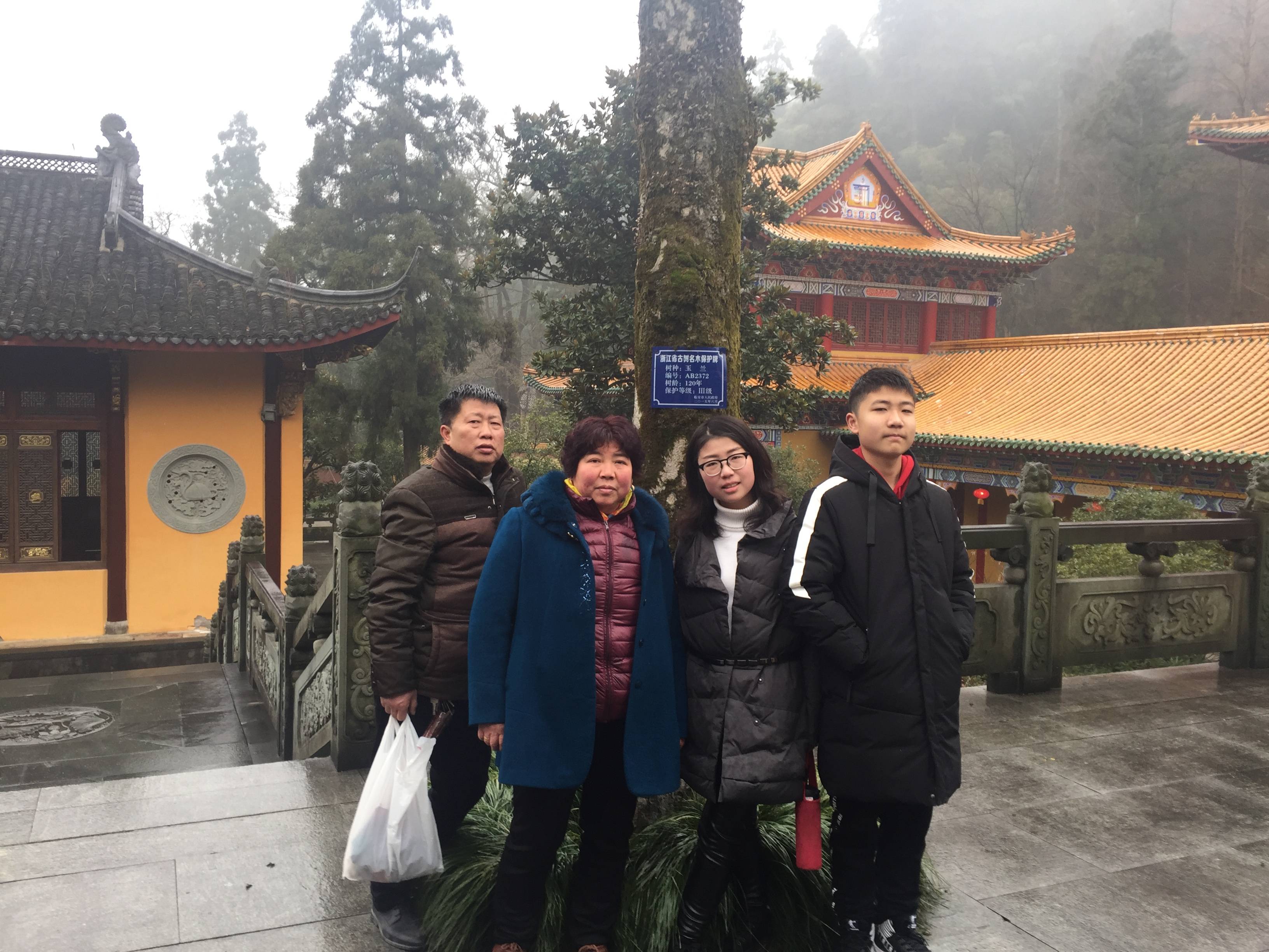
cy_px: 476
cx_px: 634
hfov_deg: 61.7
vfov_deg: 48.2
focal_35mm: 29
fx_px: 1063
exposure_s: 1/50
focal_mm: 4.15
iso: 32
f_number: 2.2
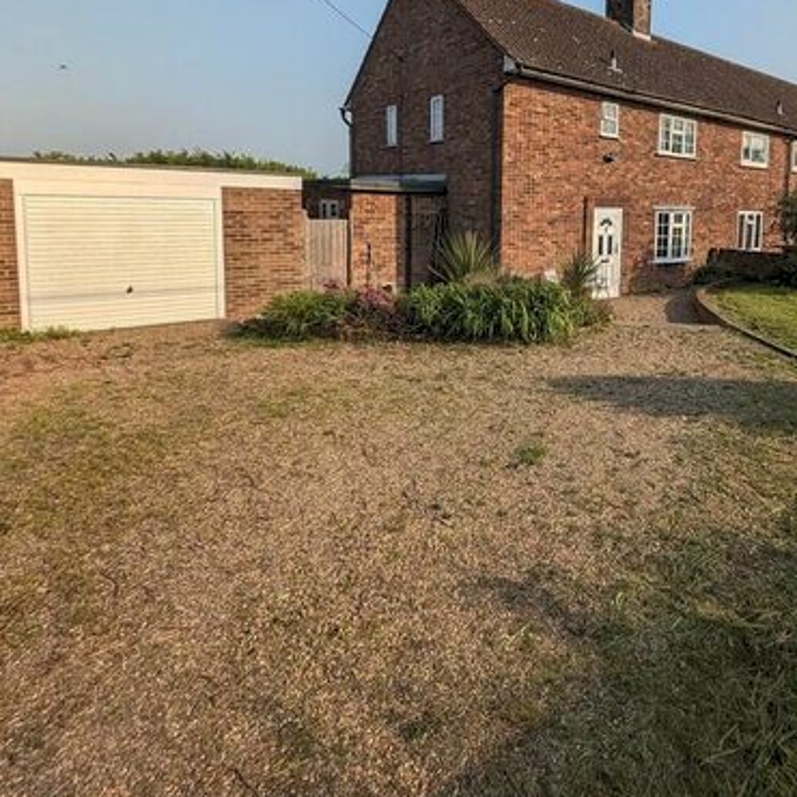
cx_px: 574
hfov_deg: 70.9
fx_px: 521
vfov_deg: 71.8
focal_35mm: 20
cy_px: 244
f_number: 1.95
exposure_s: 1/2825
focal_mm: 2.23
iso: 43
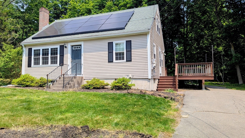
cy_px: 62
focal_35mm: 27
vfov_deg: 42.8
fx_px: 175
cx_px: 124
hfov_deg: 69.9
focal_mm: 6.81
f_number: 1.85
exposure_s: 1/2020
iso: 45
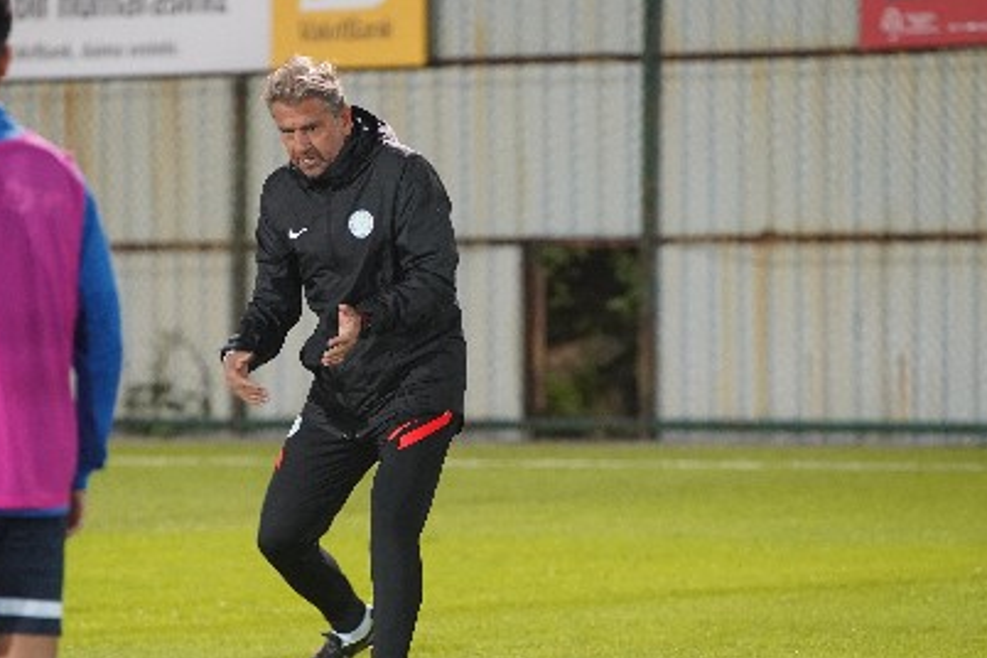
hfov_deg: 6.2
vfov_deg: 4.1
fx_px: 9129
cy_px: 370
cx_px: 435
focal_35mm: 333
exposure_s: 1/200
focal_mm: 200
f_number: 3.5
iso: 4000
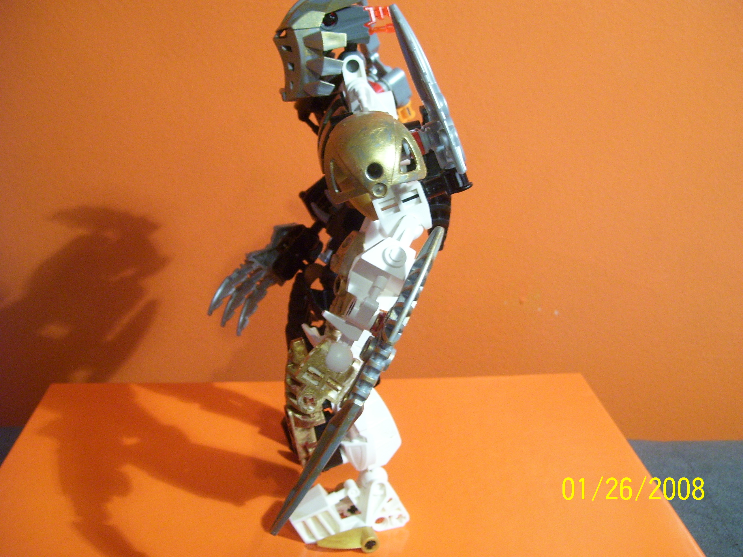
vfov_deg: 38.7
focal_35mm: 37
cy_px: 278
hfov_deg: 50.1
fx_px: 794
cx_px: 372
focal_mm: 6
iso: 160
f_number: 2.7
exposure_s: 1/8
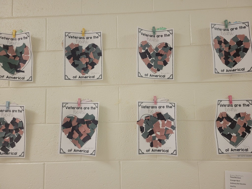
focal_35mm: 26
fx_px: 189
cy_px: 94
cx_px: 126
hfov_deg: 67.3
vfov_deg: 53.1
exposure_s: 1/60
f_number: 1.8
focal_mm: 5.4
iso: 250
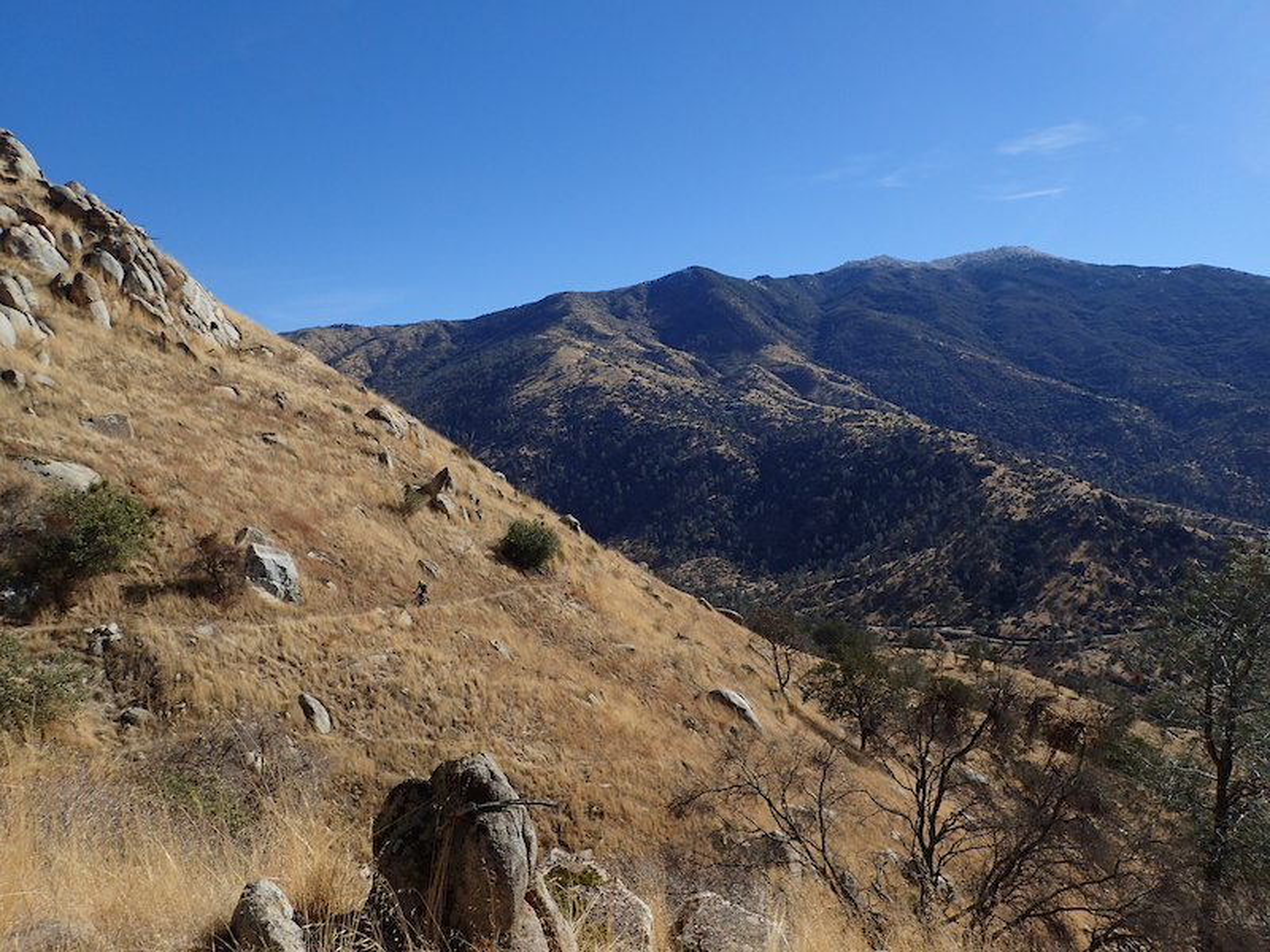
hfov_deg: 69.4
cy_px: 476
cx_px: 635
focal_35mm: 25
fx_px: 917
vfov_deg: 54.9
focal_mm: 4.5
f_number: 8
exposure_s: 1/250
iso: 100
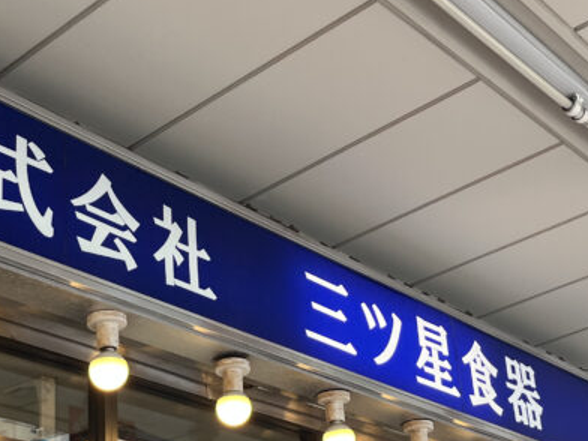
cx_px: 210
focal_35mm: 68
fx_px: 1155
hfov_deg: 28.4
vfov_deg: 21.4
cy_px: 326
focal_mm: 5.1
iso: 50
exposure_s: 1/153
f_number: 1.6
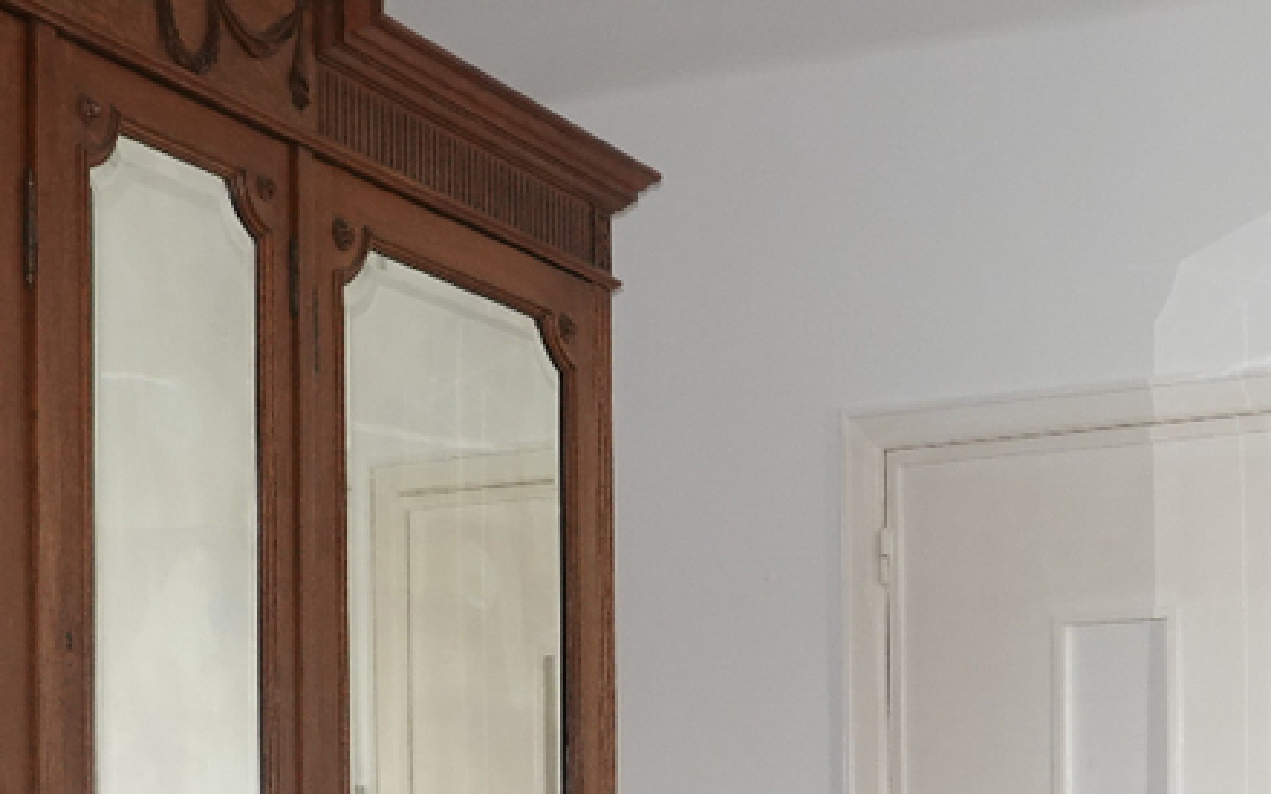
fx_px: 2598
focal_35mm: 75
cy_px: 935
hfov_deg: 27.4
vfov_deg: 16.7
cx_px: 754
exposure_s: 1/30
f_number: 3.2
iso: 400
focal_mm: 9
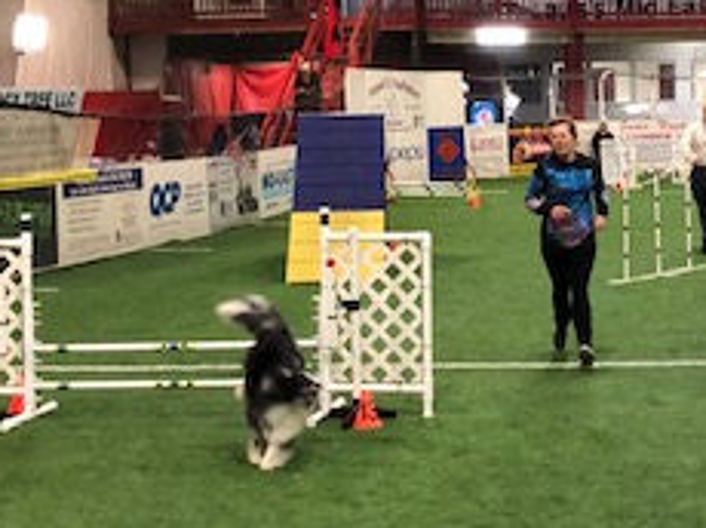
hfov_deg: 24.7
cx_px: 549
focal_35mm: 78
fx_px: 1589
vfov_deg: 18.8
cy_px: 169
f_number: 1.8
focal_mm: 3.99
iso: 100
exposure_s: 1/15
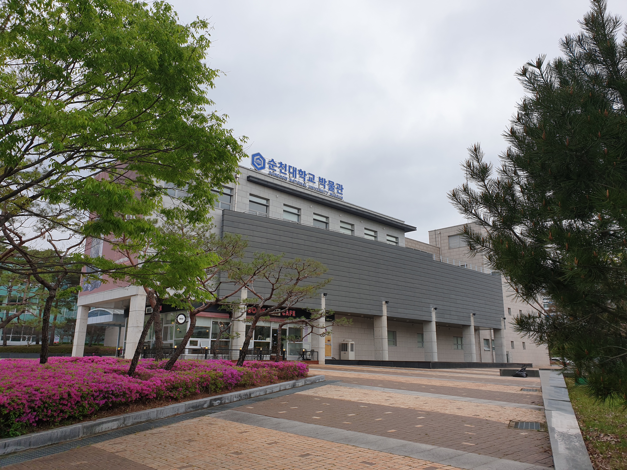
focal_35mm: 26
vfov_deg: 53.1
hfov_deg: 67.3
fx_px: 471
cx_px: 314
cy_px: 235
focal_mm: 4.3
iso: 50
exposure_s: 1/639
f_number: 2.4
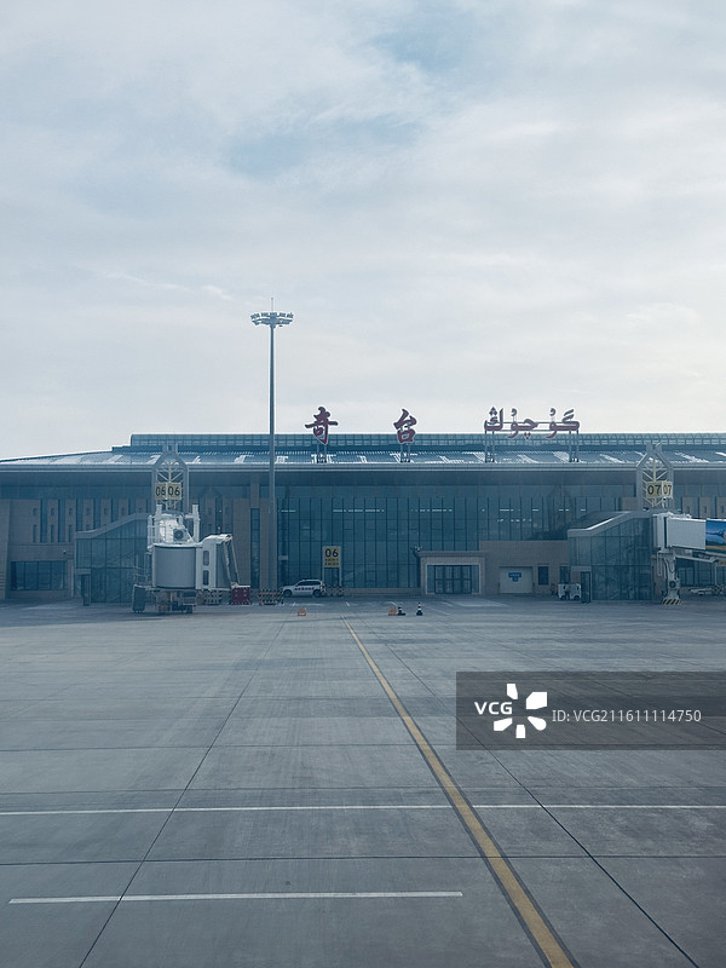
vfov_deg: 39.7
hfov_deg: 30.3
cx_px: 363
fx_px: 1342
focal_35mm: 48
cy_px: 484
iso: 64
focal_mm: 6.86
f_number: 1.78
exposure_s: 1/6623
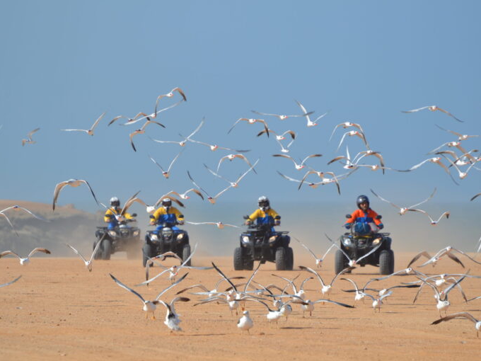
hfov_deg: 4.5
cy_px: 180
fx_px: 6114
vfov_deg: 3.4
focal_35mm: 440
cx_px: 213
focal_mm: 270
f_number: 5.6
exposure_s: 1/500
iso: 100
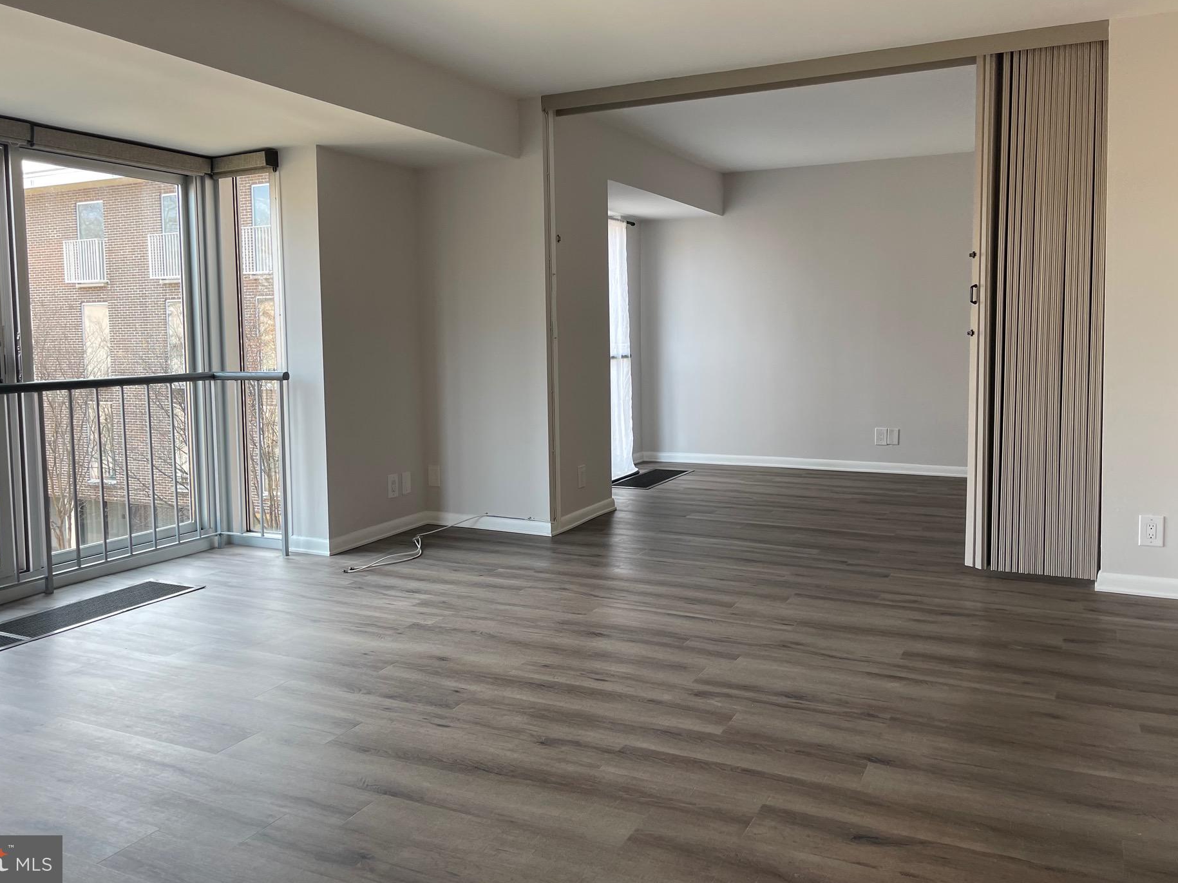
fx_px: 953
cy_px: 394
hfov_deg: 63.4
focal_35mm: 28
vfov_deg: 49.6
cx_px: 561
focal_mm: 5.1
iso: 64
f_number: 1.6
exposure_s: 1/120
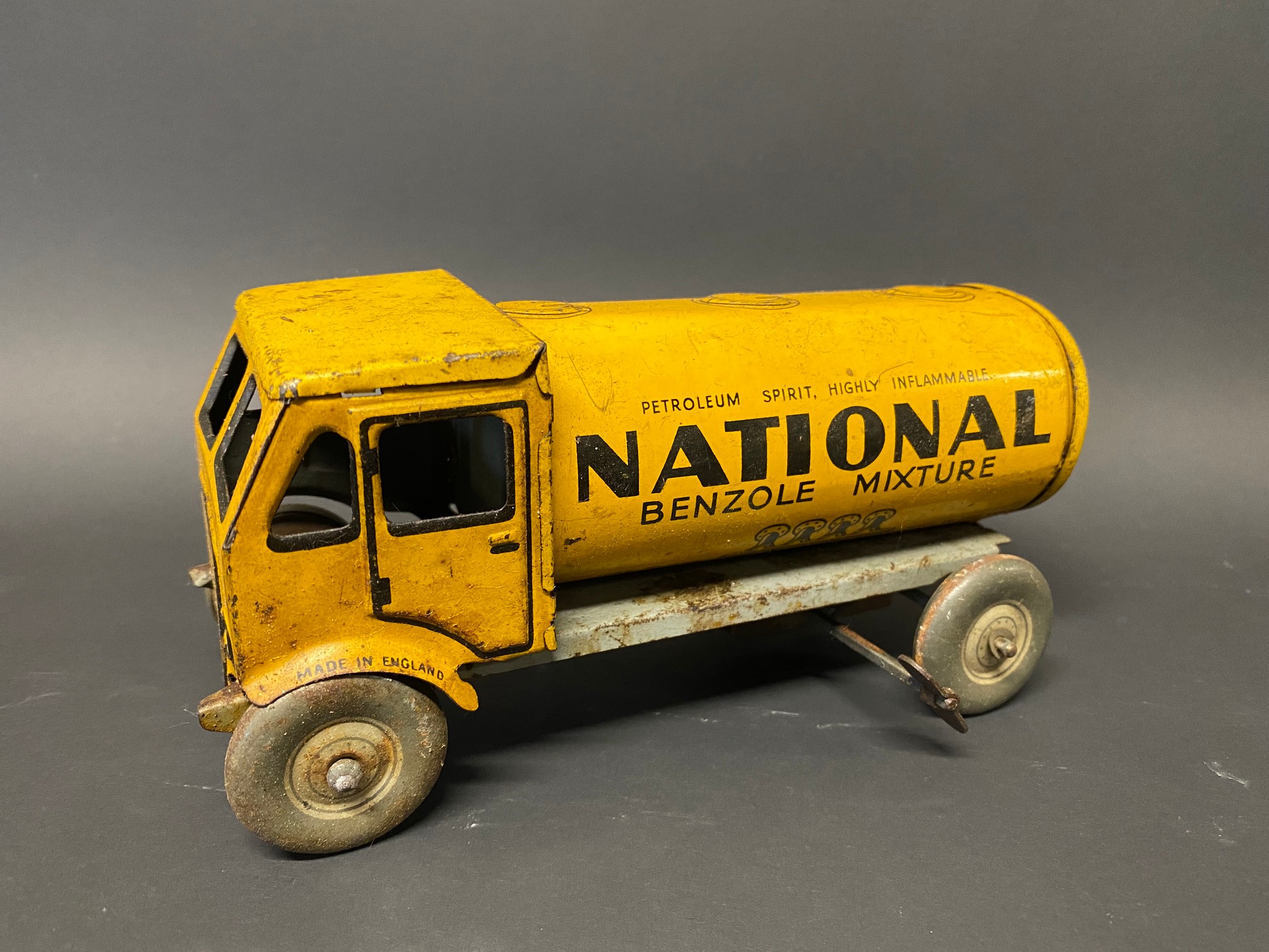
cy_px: 476
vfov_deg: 53.1
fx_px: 953
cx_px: 634
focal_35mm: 26
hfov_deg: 67.3
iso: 400
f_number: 1.8
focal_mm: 4.25
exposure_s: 1/50
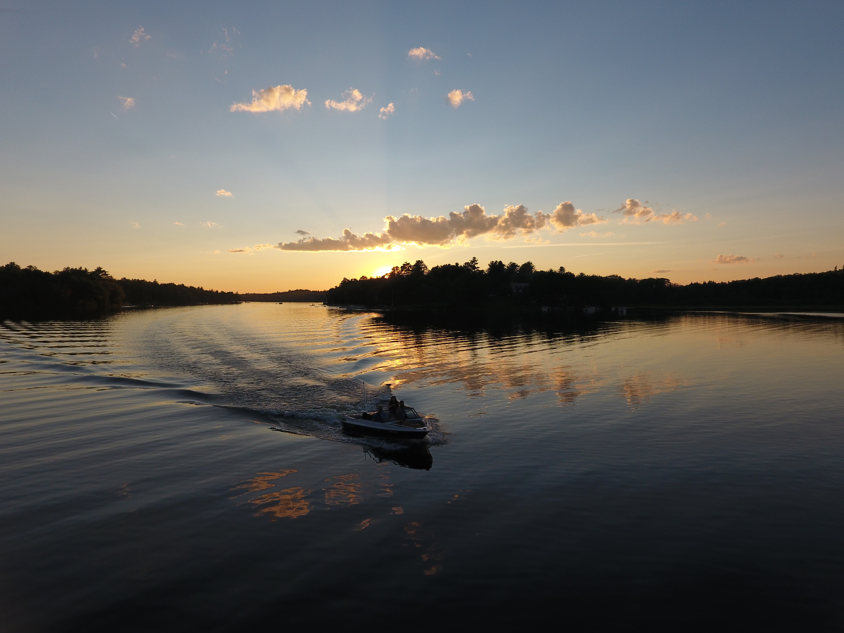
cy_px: 316
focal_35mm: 20
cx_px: 422
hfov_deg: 81.7
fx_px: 488
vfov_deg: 66.0
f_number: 2.8
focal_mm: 3.61
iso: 100
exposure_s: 1/599
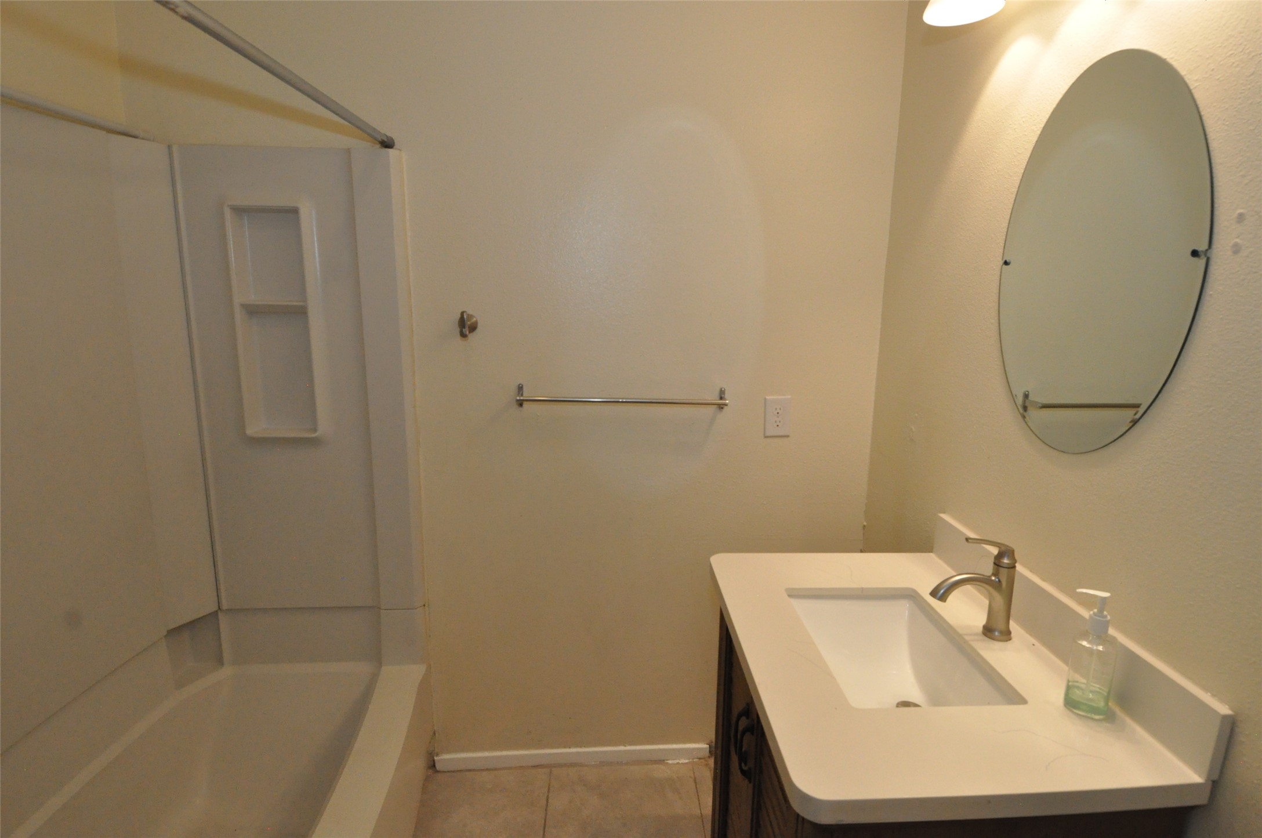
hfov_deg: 90.1
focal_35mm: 18
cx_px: 631
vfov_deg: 67.2
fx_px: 630
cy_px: 419
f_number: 8
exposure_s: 1/200
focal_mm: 12
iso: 2000
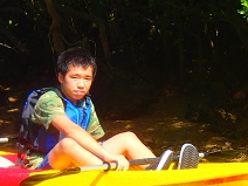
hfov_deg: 12.0
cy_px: 152
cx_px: 97
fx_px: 1175
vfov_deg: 9.0
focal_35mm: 164
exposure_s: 1/250
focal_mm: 13.09
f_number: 5.7
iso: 100
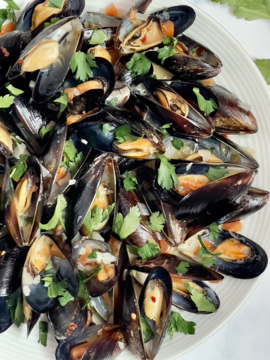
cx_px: 135
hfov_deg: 28.0
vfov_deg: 36.8
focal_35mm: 52
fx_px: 541
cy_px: 180
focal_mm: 6
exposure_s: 1/104
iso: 200
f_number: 2
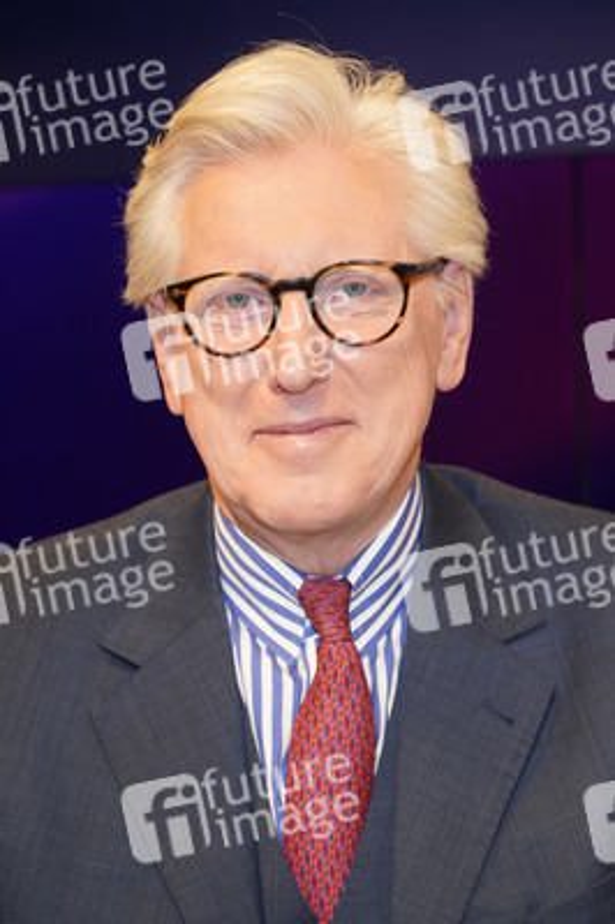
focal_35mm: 79
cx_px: 308
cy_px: 462
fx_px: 2028
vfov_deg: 25.7
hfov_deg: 17.2
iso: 2000
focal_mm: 79
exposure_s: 1/160
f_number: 5.6
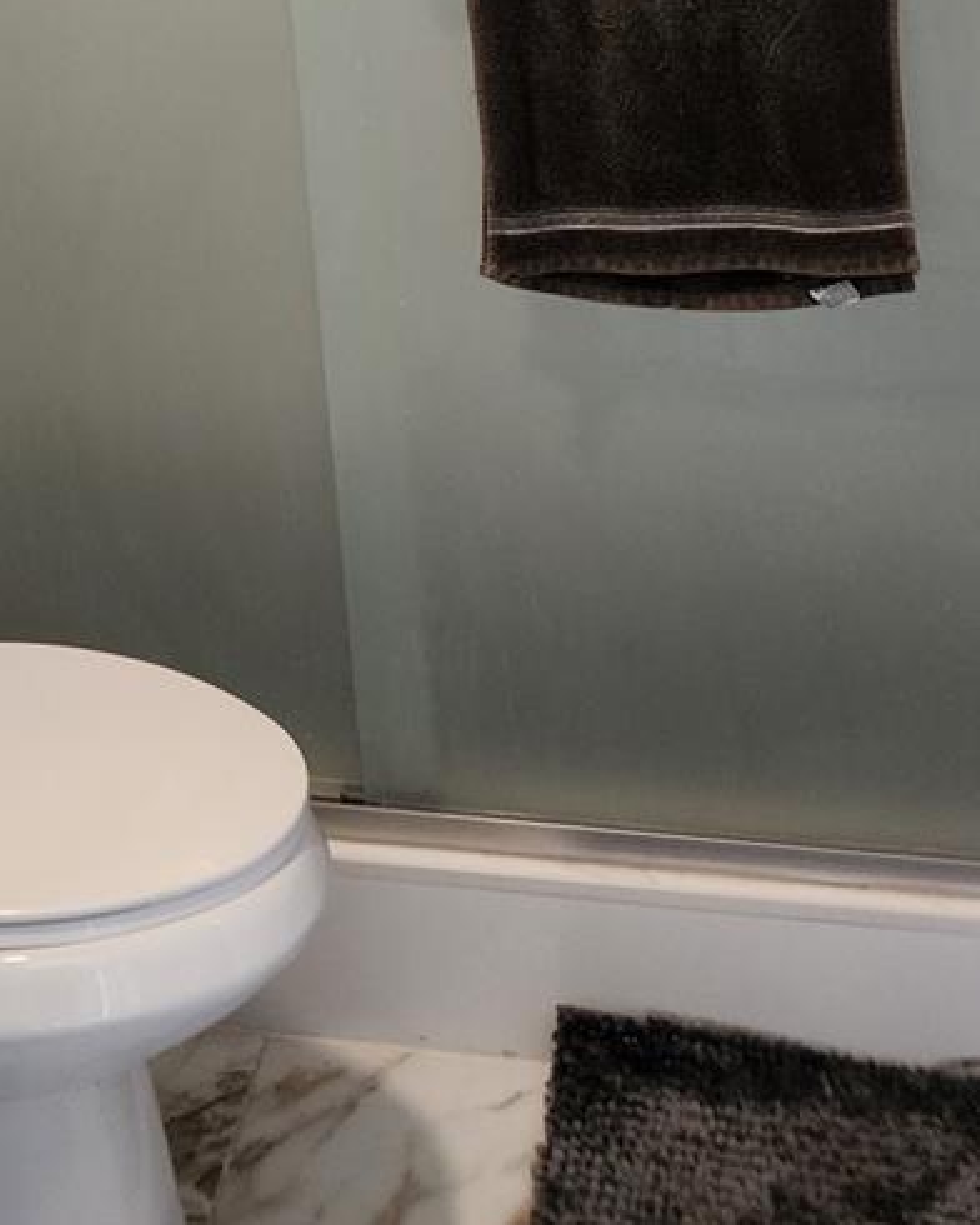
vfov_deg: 29.3
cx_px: 125
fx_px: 1994
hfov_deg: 26.8
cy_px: -250
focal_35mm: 55
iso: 500
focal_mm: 6.4
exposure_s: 1/120
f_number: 1.8
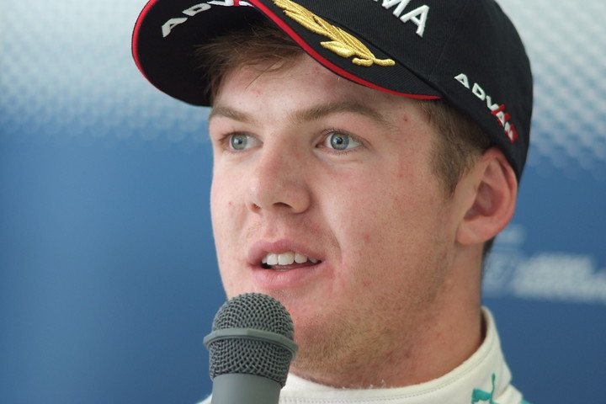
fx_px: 4545
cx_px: 303
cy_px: 202
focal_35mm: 270
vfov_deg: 5.1
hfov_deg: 7.6
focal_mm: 180
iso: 800
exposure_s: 1/125
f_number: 2.8
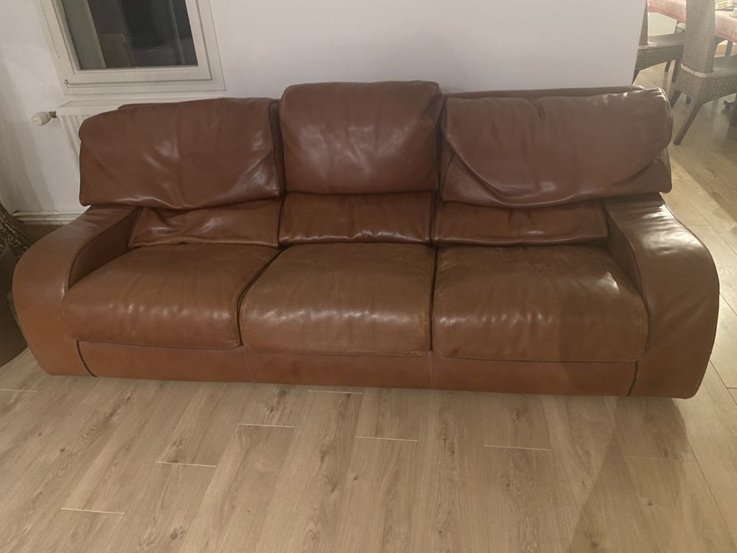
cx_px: 368
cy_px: 276
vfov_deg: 53.1
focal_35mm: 26
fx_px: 554
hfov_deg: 67.3
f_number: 1.8
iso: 800
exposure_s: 1/25
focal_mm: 4.25
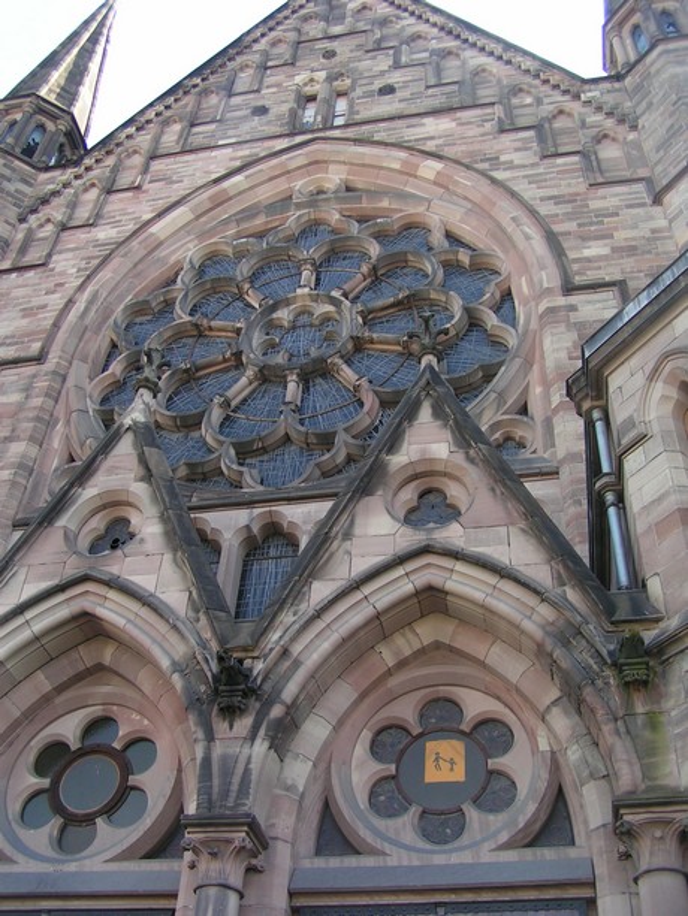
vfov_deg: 49.0
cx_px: 344
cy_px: 458
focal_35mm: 38
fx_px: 1007
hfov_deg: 37.7
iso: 50
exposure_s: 1/60
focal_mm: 5.8
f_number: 4
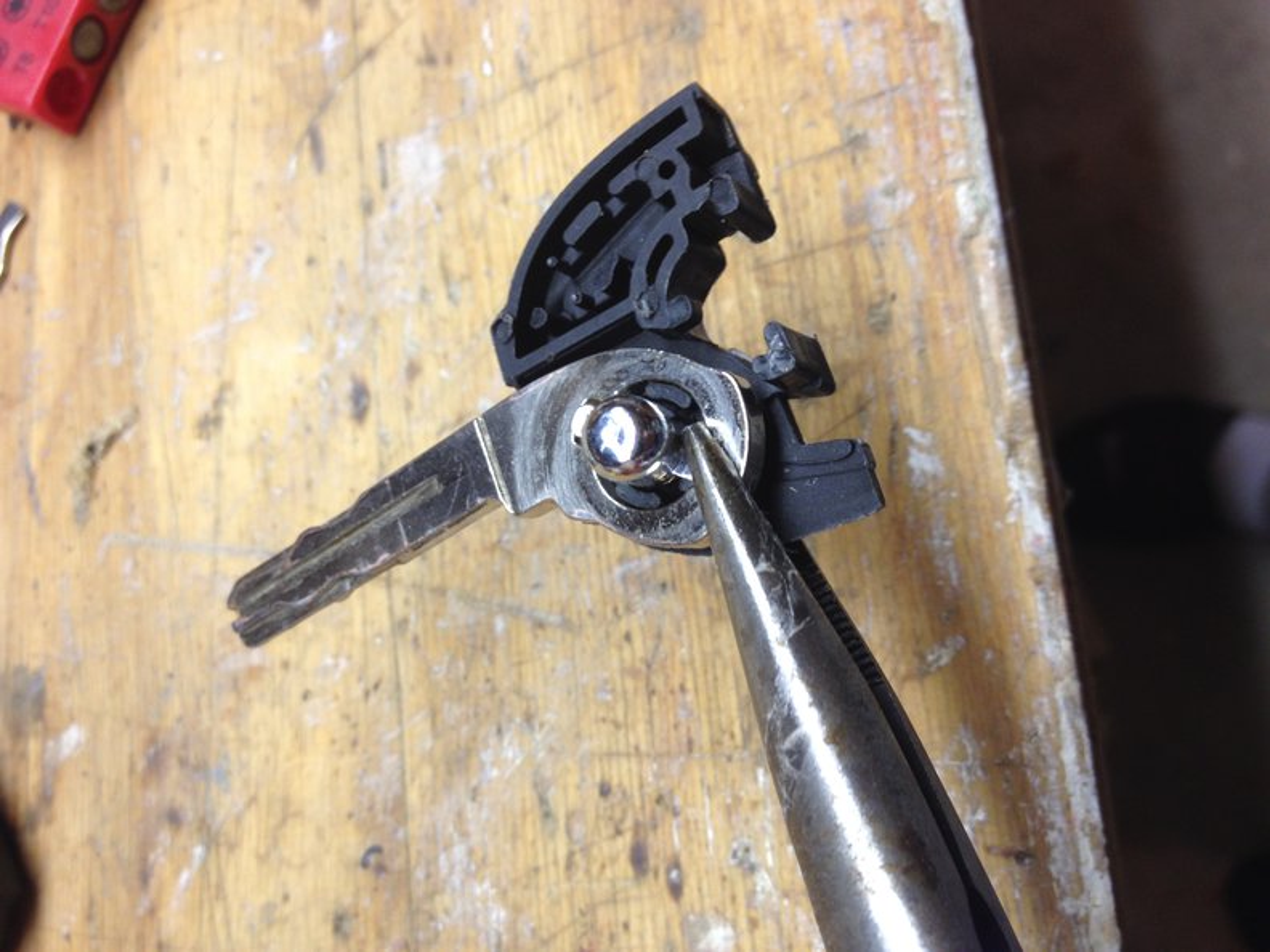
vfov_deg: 40.7
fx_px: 1284
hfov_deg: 52.6
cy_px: 476
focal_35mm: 35
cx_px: 635
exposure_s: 1/20
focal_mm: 4.28
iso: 64
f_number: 2.4
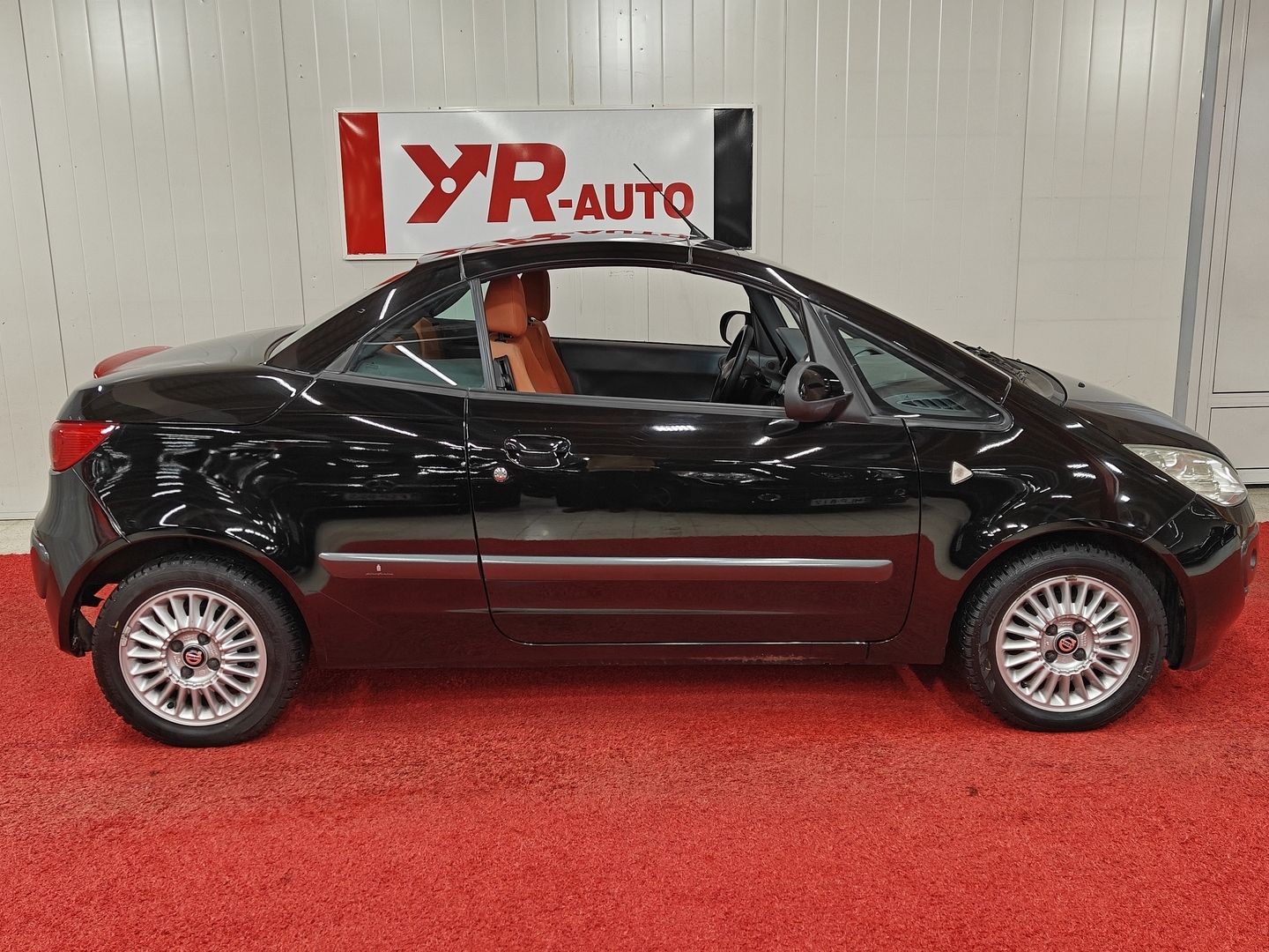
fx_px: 1210
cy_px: 476
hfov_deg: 55.4
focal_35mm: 33
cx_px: 634
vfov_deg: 42.9
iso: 100
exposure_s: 1/78
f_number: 1.8
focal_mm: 5.59
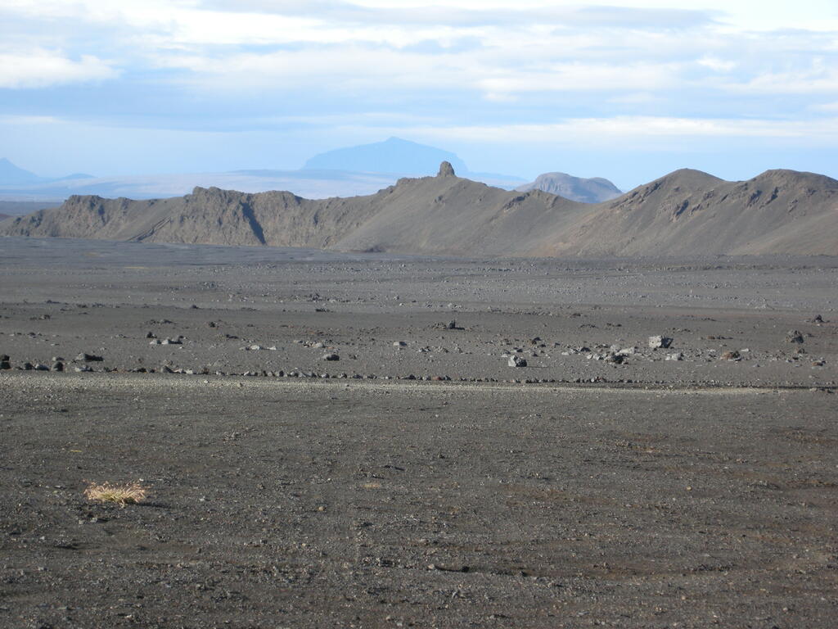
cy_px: 314
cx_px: 419
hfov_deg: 16.0
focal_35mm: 123
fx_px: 2978
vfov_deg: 12.0
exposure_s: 1/192
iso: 100
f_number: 5.3
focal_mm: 26.3
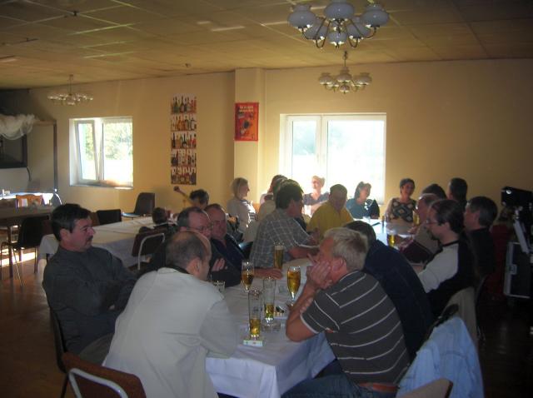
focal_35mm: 34
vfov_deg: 41.7
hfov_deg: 54.0
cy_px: 199
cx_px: 266
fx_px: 523
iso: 50
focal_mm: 5.7
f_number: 2.9
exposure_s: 1/30
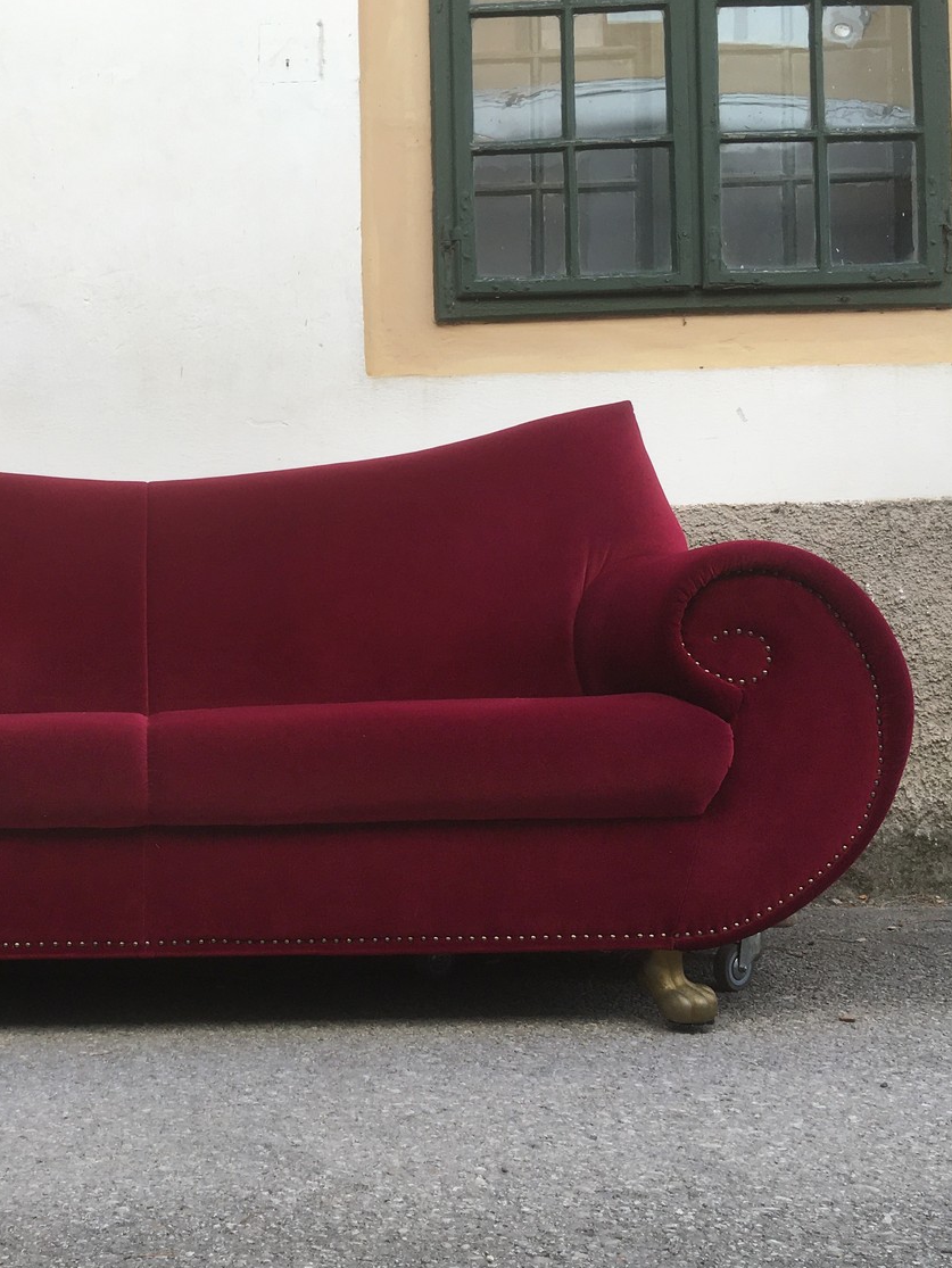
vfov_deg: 47.8
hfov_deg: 35.0
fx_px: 1429
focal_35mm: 39
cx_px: 118
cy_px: 637
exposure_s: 1/345
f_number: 2.2
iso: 25
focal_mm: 4.15
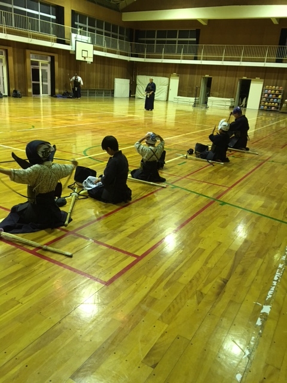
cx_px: 144
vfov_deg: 61.7
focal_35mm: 29
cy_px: 192
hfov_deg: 48.2
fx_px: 321
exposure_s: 1/24
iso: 200
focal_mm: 4.15
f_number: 2.2
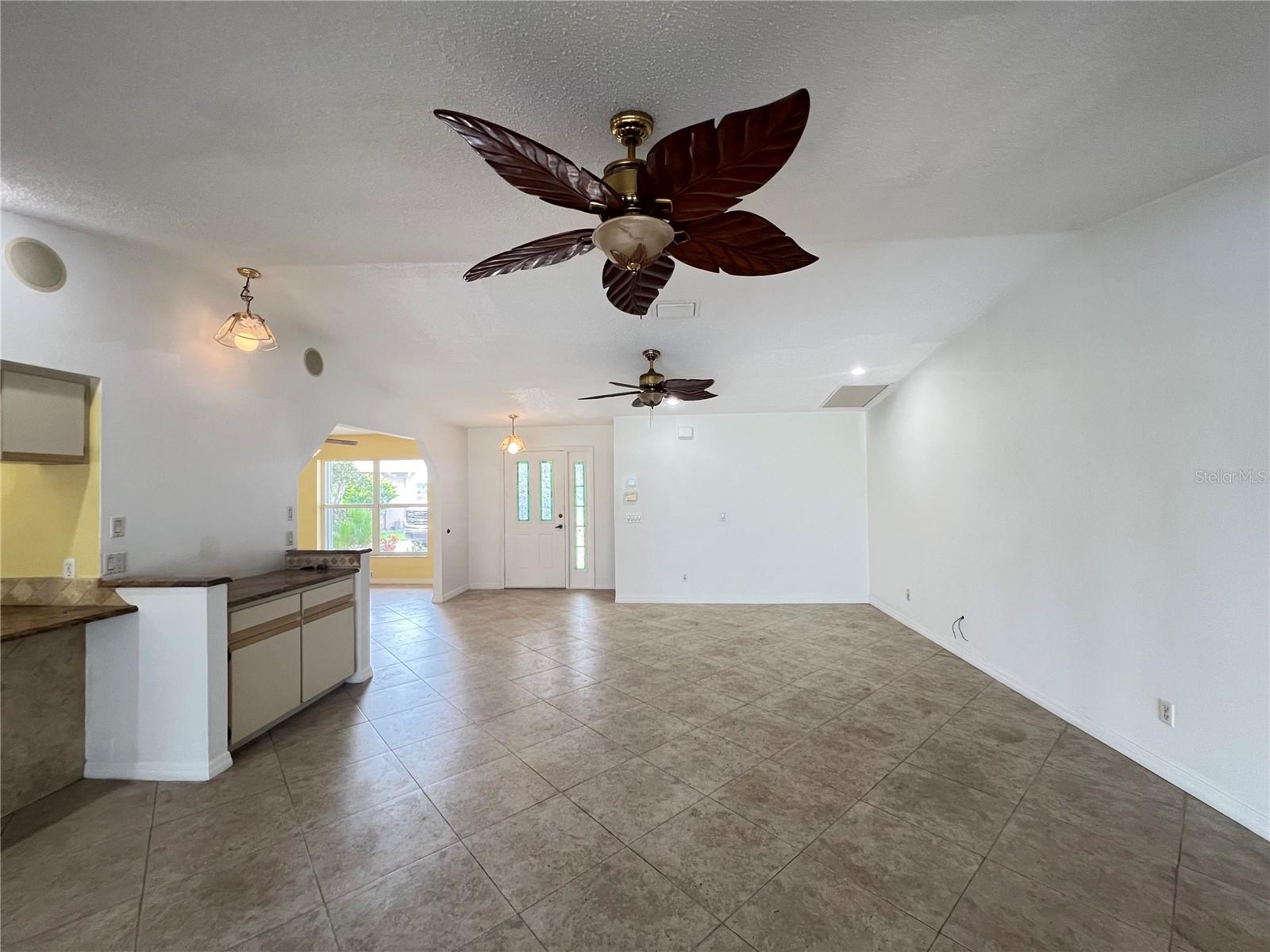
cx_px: 635
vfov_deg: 89.9
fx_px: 477
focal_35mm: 13
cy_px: 476
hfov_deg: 106.2
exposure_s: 1/120
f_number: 1.8
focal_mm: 1.57
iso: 250
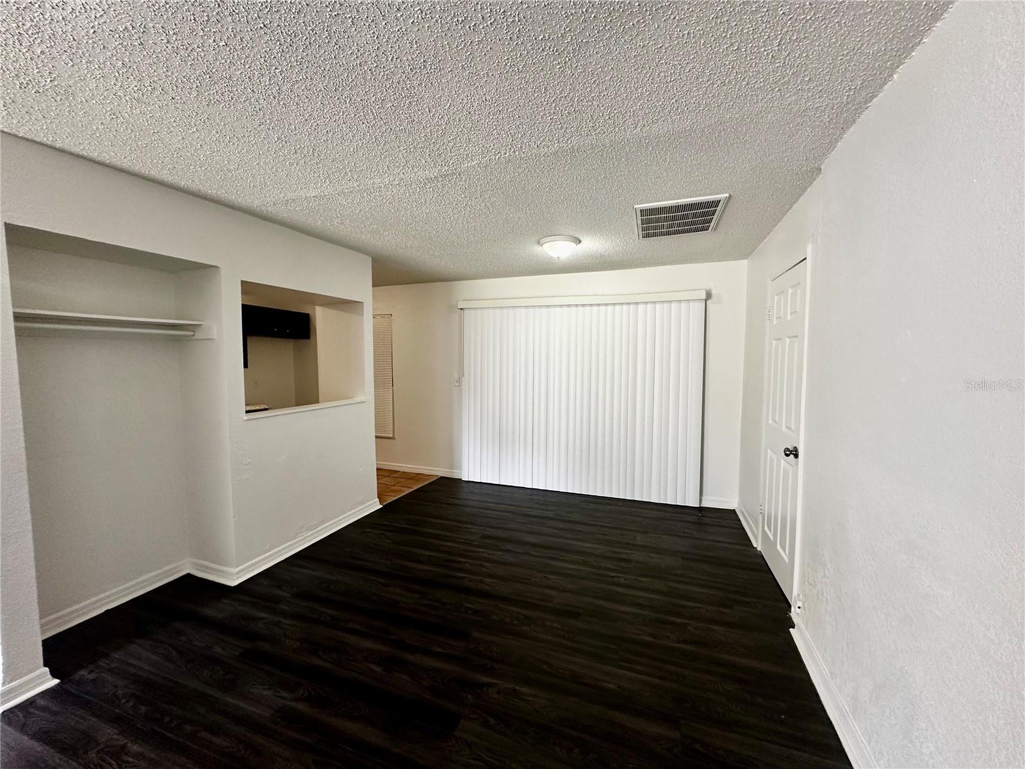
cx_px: 512
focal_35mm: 14
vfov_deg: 85.7
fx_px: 415
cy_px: 384
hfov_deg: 102.1
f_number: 2.2
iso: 200
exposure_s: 1/60
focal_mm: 2.22
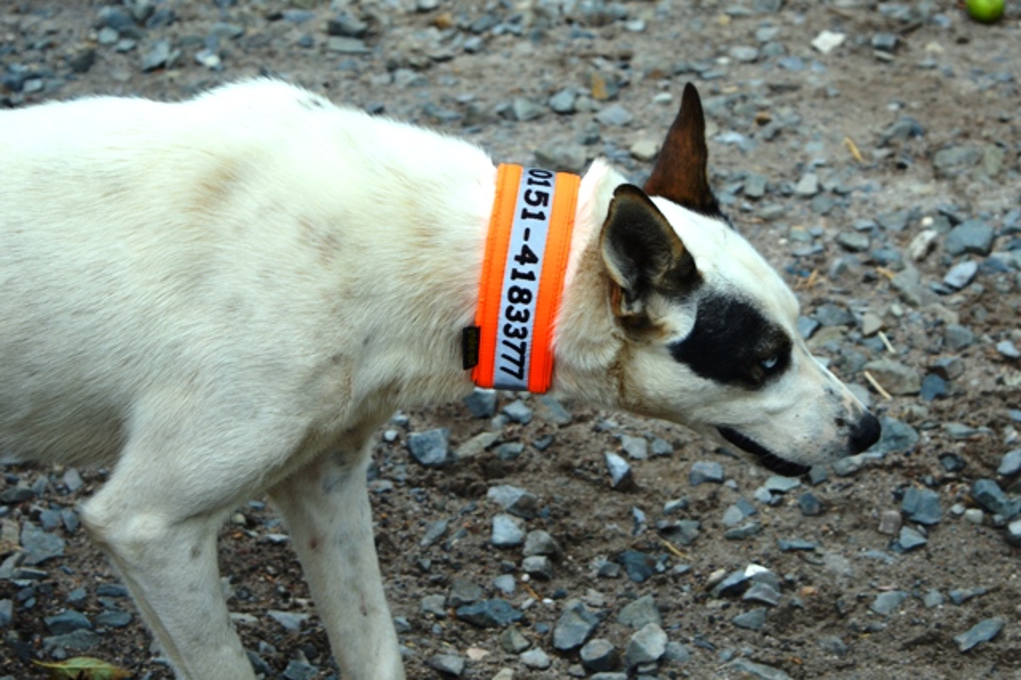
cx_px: 510
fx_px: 2211
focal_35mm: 78
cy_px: 340
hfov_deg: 26.0
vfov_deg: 17.5
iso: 100
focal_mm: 52
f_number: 7.1
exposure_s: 1/200
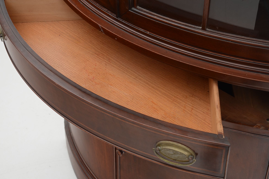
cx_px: 135
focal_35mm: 64
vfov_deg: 21.1
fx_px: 477
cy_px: 83
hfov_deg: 31.5
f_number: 5
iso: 160
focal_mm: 34
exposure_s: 1/60
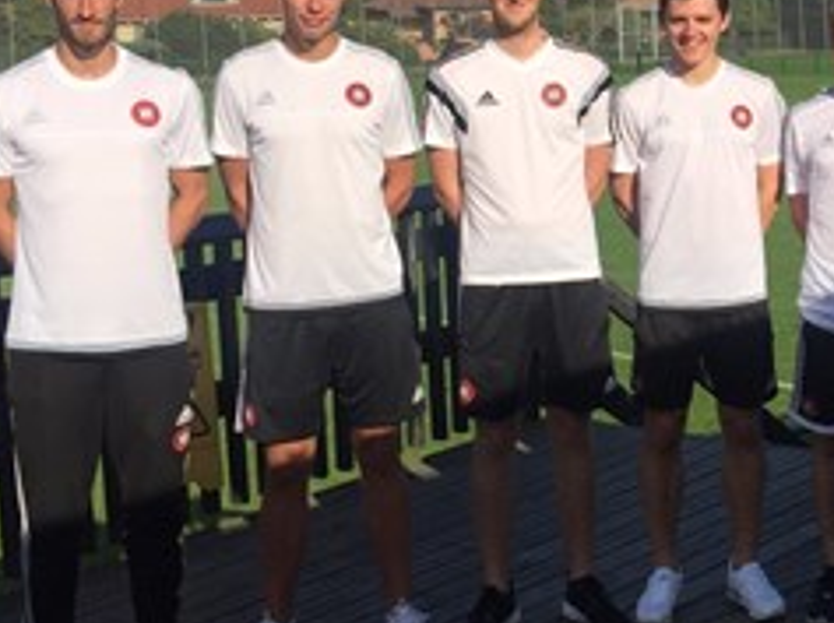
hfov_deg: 26.6
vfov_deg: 20.9
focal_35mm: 70
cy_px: 194
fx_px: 1684
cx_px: 799
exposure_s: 1/2825
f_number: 2.2
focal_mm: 4.15
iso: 32
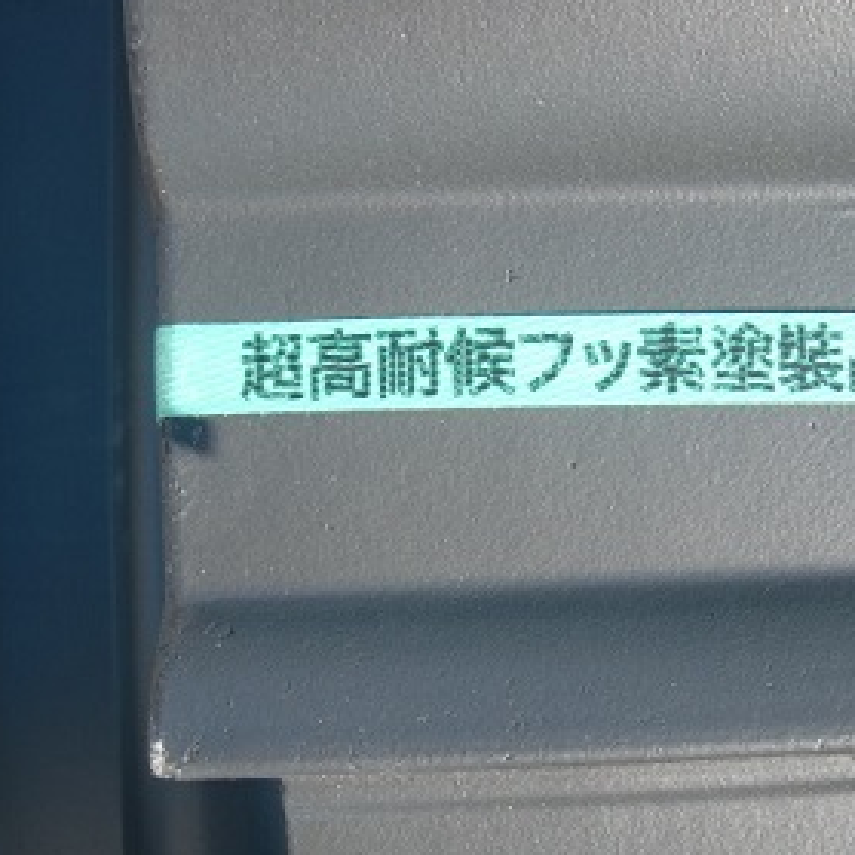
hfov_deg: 31.5
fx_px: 1509
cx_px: 530
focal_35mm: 54
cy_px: 506
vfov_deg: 31.6
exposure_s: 1/200
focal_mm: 6.66
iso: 64
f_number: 3.9
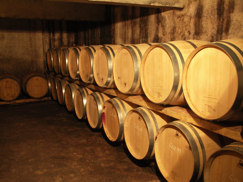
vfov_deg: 39.7
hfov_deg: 51.4
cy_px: 91
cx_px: 122
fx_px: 253
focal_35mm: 36
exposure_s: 1/3
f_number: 2.8
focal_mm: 9.3
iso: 200
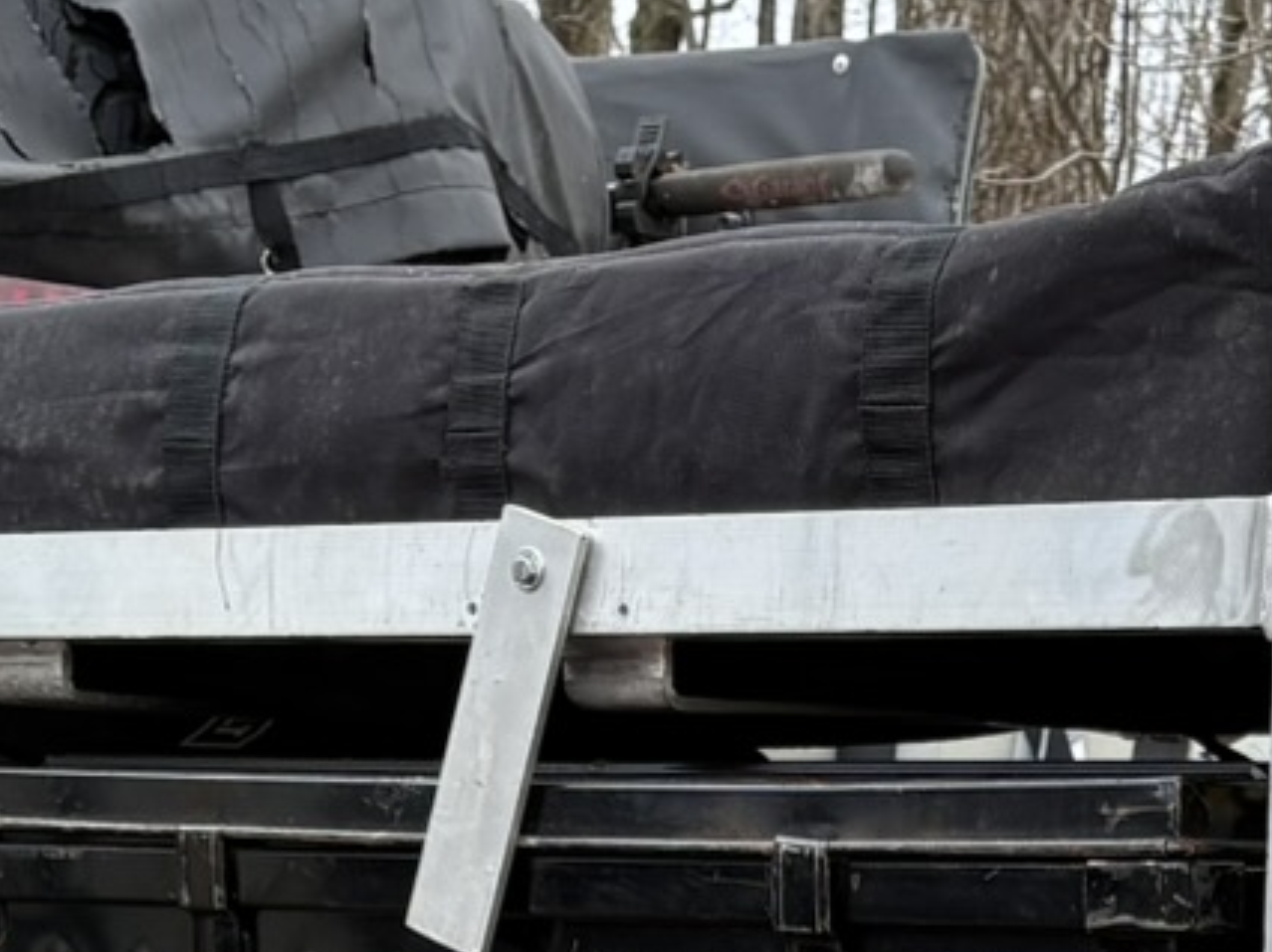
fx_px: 4591
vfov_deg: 11.1
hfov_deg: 15.7
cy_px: 1665
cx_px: 878
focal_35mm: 125
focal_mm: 5.96
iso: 40
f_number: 1.6
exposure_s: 1/161
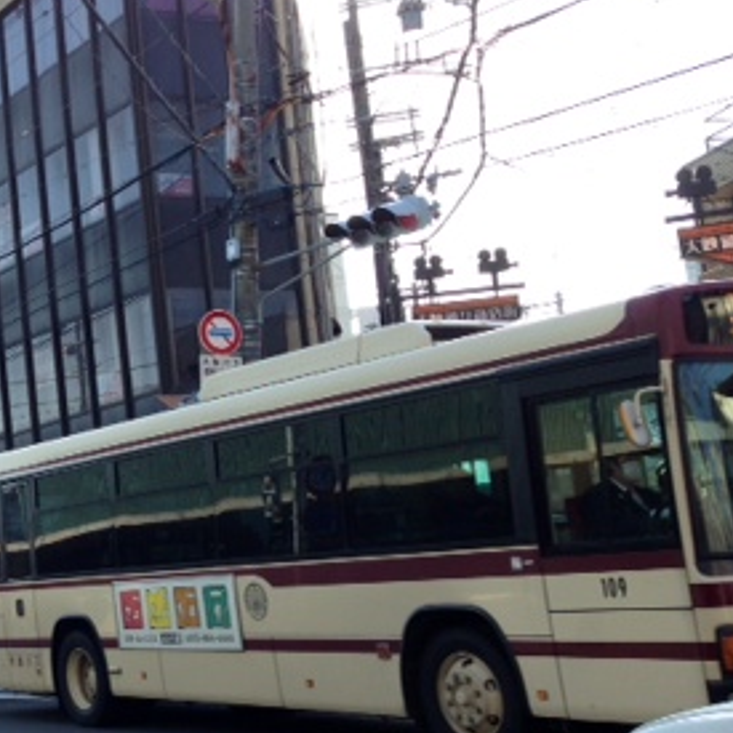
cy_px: 434
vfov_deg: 25.3
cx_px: -109
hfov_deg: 23.5
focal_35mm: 68
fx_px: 1629
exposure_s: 1/488
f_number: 2.4
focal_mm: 4.13
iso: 50
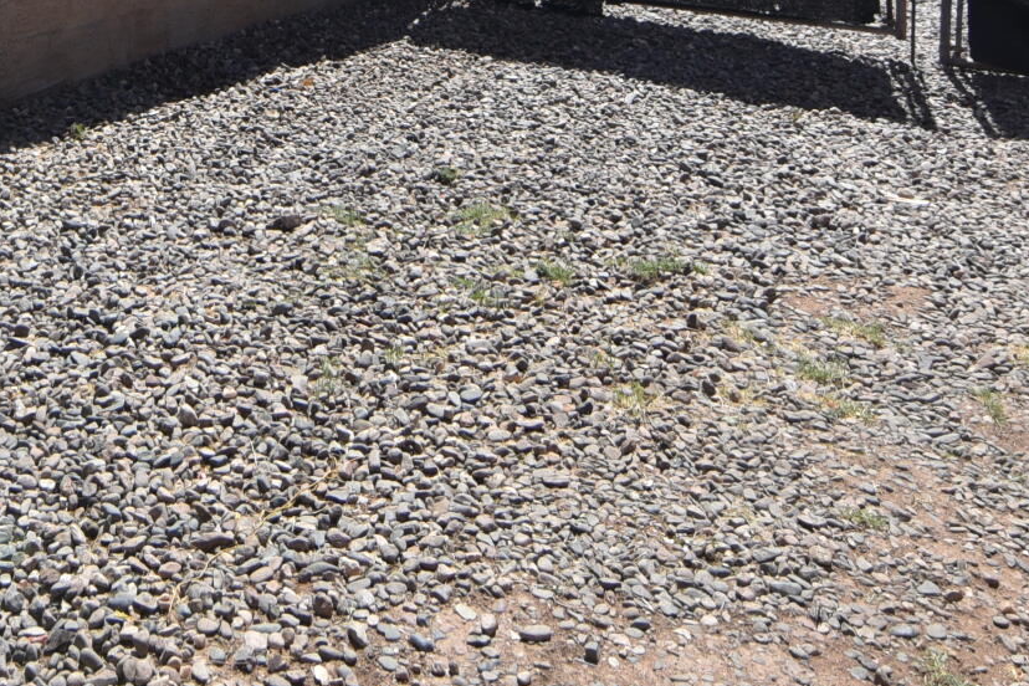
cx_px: 152
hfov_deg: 33.1
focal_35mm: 58
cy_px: -298
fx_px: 1658
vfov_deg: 20.5
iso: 200
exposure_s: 1/400
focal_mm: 16
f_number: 10
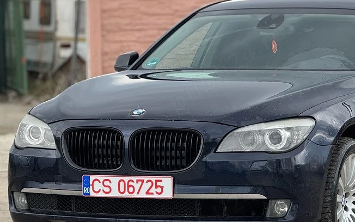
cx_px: 264
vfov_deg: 6.7
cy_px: 73
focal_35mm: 195
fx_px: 1887
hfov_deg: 10.7
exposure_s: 1/411
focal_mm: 15.66
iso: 50
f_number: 2.8
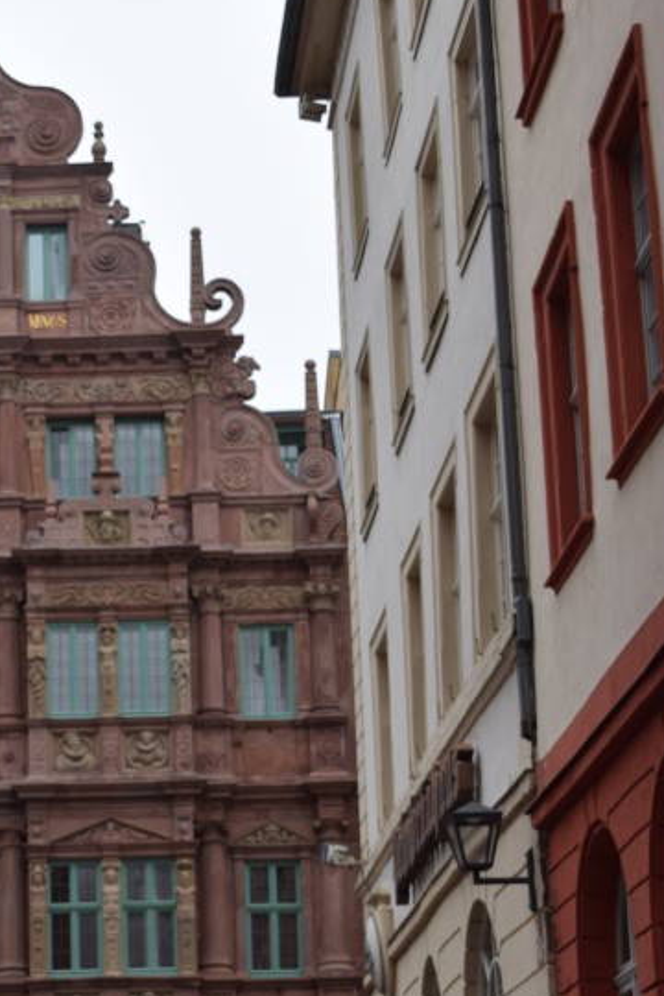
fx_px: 2517
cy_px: 668
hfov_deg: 14.8
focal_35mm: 91
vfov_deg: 22.3
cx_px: 53
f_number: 5.6
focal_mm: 32
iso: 400
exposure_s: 1/125
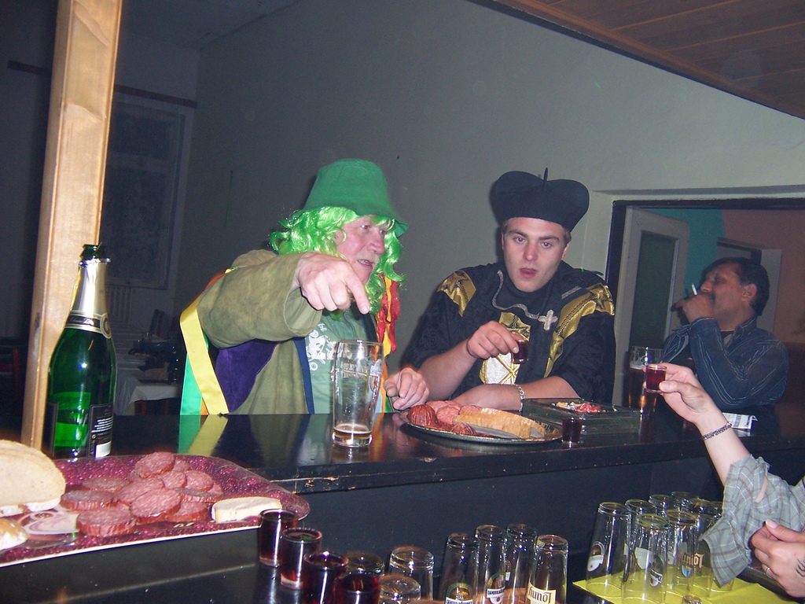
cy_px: 302
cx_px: 402
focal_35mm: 33
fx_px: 767
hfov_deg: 55.4
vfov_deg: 42.9
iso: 140
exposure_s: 1/60
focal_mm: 5.5
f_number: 2.8
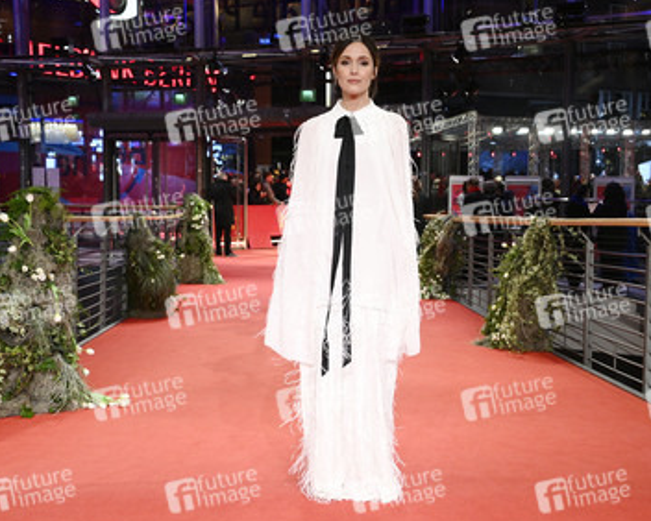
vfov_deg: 28.1
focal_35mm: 54
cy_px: 260
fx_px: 1041
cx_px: 349
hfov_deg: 34.7
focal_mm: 45
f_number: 5.6
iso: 5000
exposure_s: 1/200
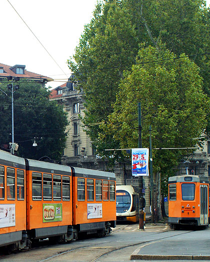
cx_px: -32
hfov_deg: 13.7
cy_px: 166
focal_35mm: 110
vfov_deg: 17.4
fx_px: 855
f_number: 6.3
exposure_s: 1/320
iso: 400
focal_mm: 40
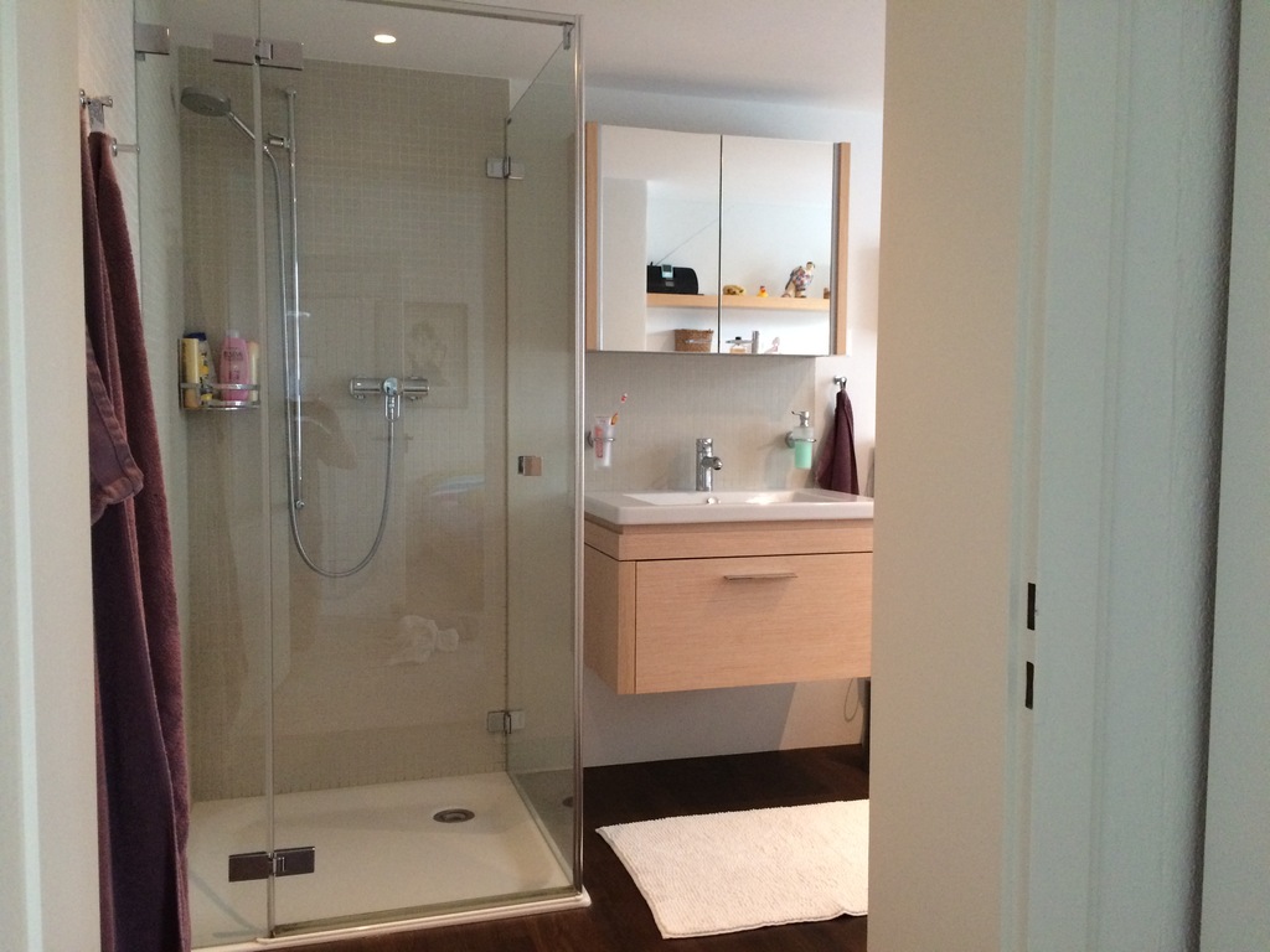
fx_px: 1064
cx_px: 635
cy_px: 476
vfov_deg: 48.2
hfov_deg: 61.7
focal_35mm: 29
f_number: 2.2
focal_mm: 4.15
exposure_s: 1/33
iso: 320
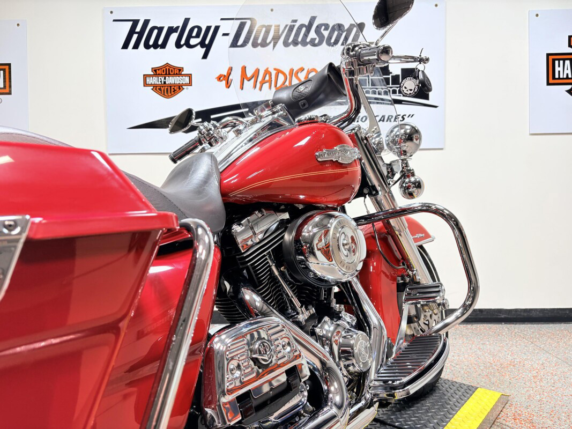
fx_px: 430
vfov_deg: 53.1
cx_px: 286
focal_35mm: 26
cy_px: 214
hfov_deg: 67.3
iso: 50
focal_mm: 5.96
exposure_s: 1/120
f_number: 1.6
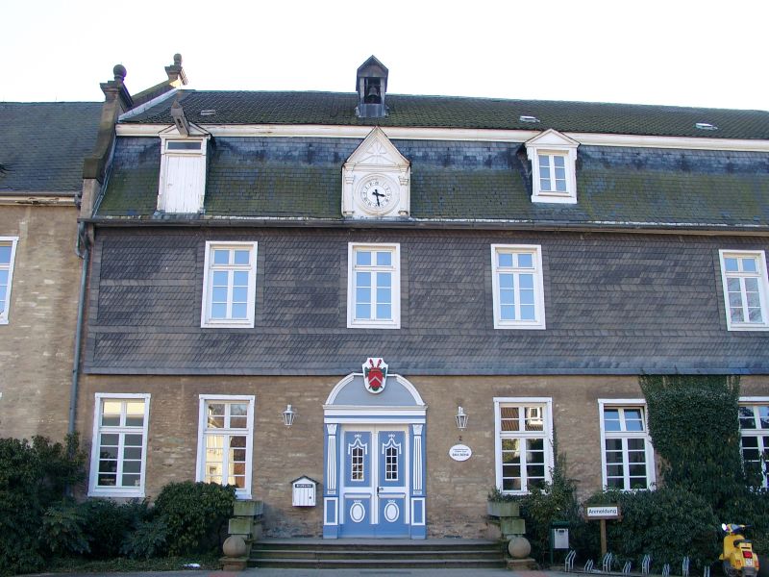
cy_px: 288
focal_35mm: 34
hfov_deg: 54.0
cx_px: 384
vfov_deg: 41.8
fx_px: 755
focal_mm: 7.13
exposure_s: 1/116
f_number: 4
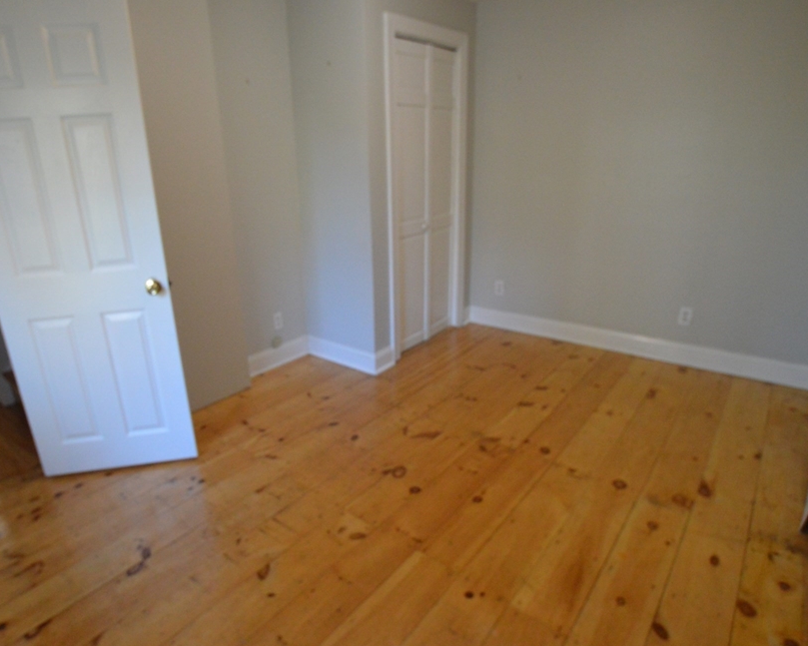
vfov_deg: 69.2
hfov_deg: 81.0
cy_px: 314
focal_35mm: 20
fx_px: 469
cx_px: 343
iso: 1800
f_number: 4.5
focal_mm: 11
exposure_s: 1/60
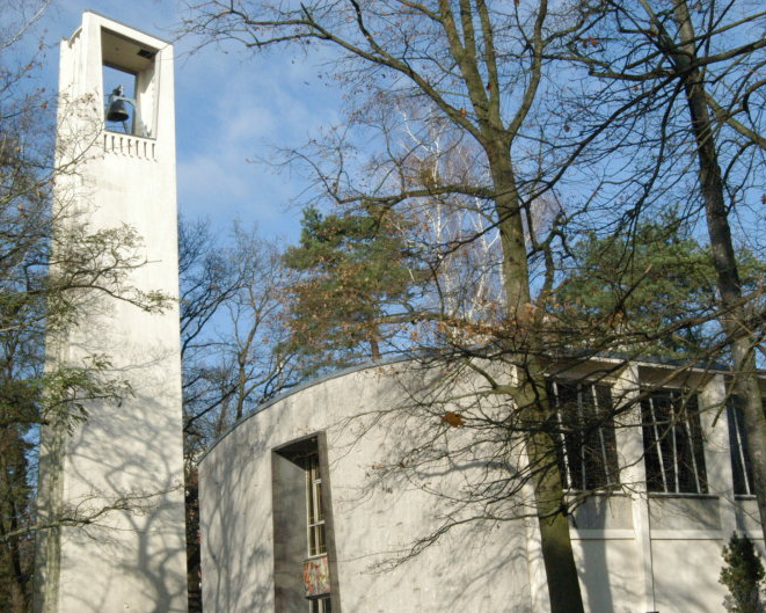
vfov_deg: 25.6
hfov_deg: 31.6
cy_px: 306
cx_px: 420
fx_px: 1351
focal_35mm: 60
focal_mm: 35
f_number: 22
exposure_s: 1/250
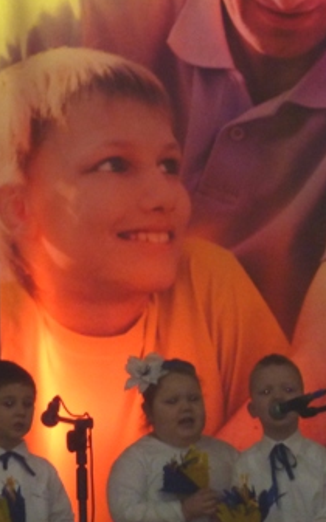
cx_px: -59
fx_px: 6026
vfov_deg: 5.0
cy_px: 339
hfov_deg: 3.1
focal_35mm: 423
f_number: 4.6
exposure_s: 1/50
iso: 320
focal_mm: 34.4
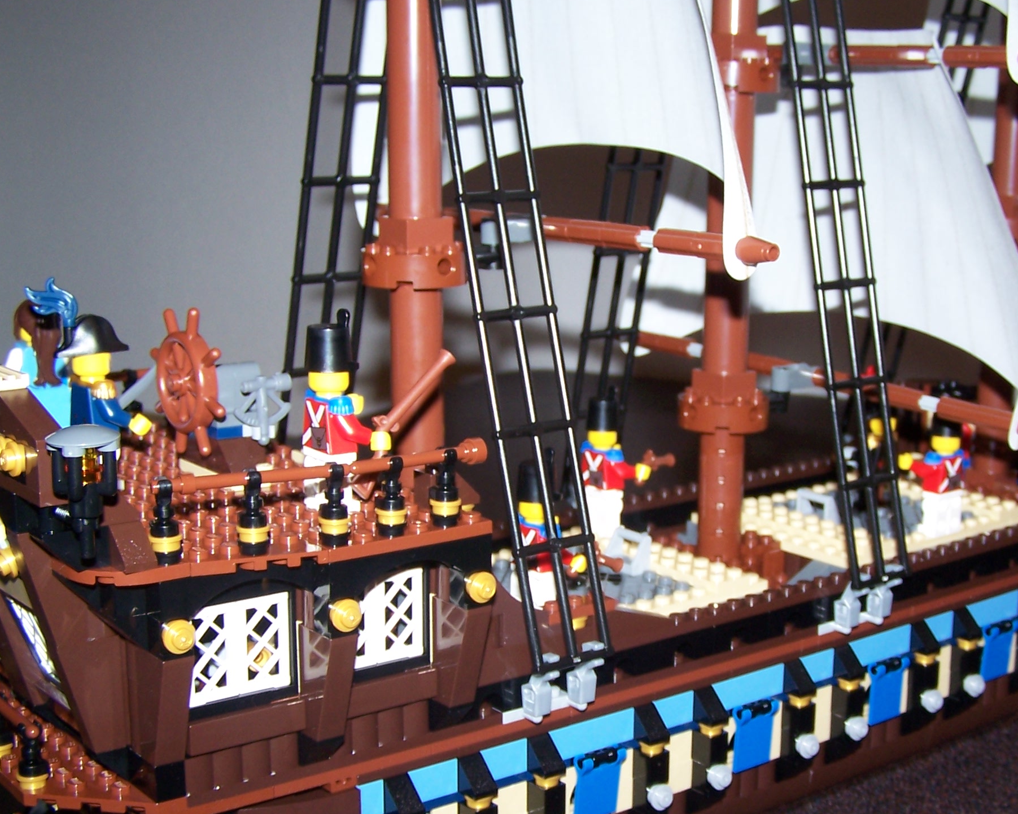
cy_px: 501
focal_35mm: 53
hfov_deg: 35.2
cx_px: 637
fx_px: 1597
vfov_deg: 28.5
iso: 80
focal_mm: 6.3
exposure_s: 1/60
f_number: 2.8
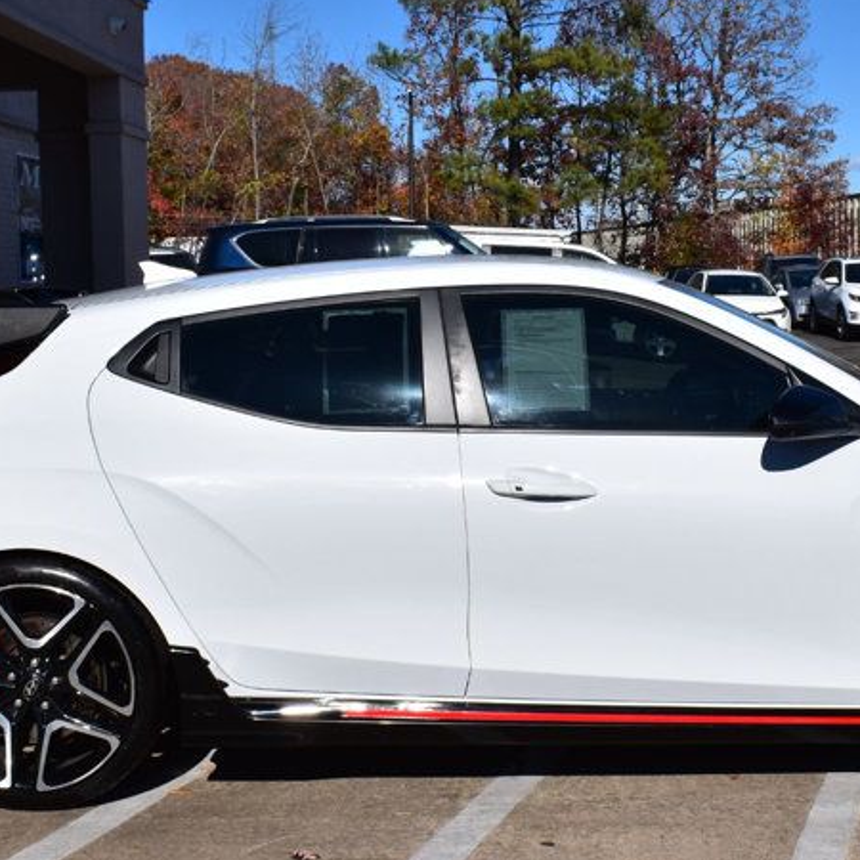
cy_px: 363
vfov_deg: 29.5
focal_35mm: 58
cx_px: 529
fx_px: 1630
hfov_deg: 29.5
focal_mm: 20
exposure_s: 1/500
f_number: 11
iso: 200
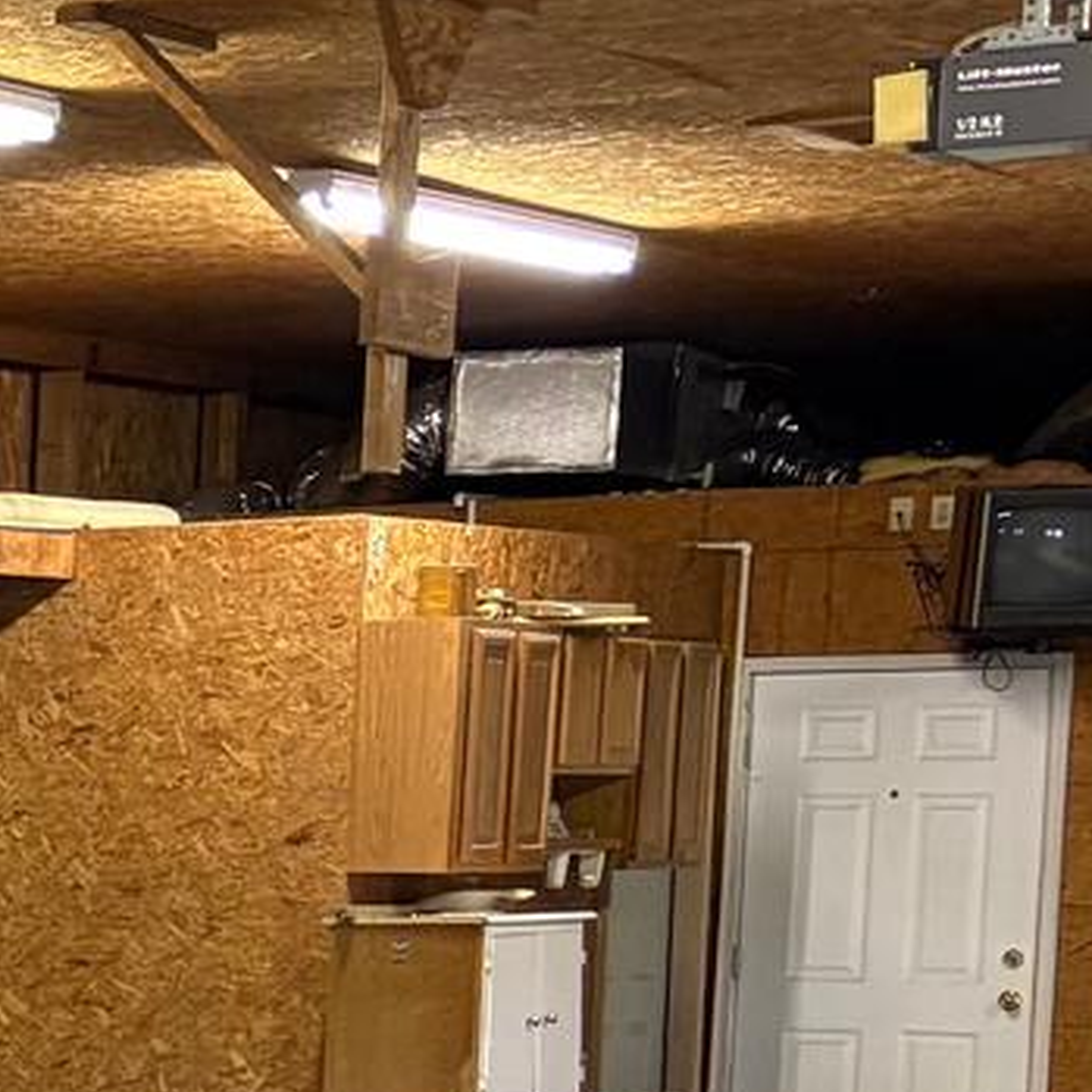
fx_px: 4818
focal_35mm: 135
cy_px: 1289
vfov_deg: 12.6
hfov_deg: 10.1
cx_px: -2006
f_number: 1.6
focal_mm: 5.96
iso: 200
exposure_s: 1/60
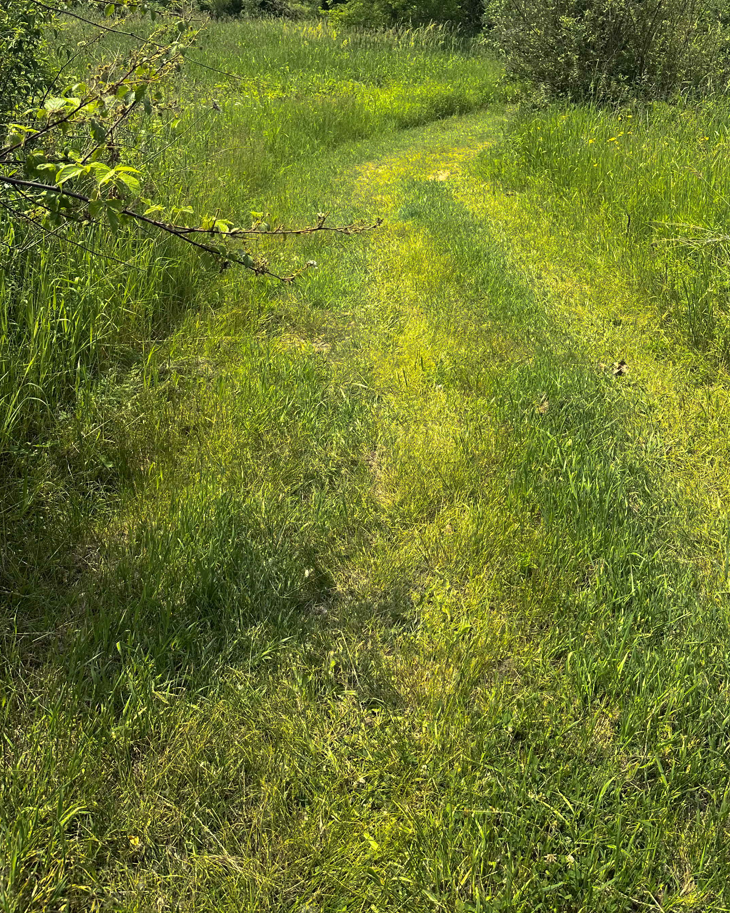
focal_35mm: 35
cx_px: 496
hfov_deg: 41.6
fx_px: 945
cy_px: 265
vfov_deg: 50.1
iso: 80
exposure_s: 1/2525
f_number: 1.78
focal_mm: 6.86
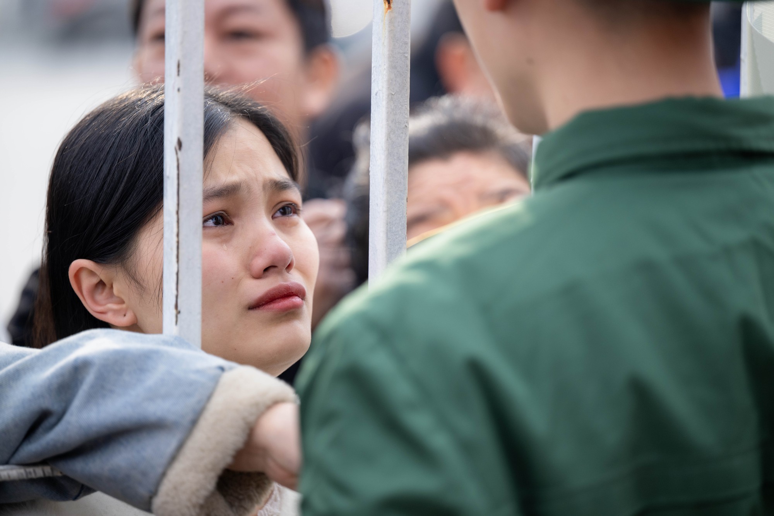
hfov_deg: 12.5
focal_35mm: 165
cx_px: 387
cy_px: 258
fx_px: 3547
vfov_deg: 8.3
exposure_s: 1/800
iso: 500
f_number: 2.8
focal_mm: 165
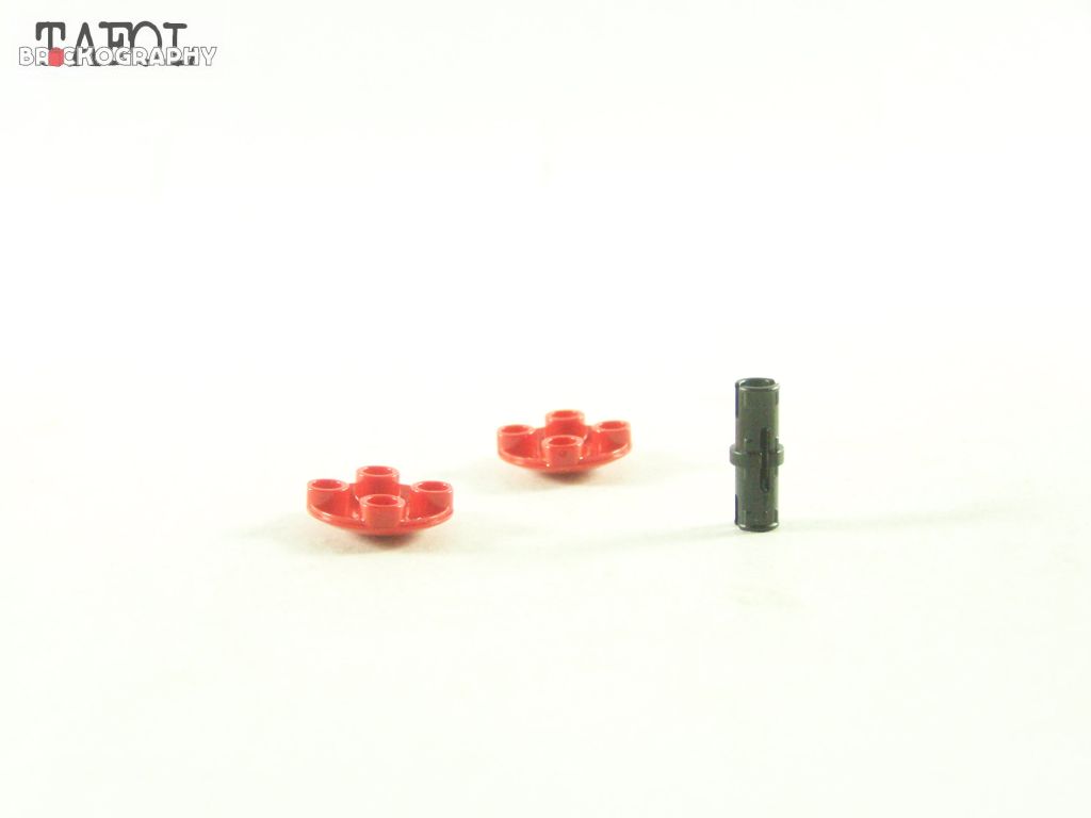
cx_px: 546
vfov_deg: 19.6
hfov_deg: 26.0
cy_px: 409
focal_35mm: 75
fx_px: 2364
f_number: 3.2
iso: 400
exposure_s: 1/60
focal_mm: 12.4
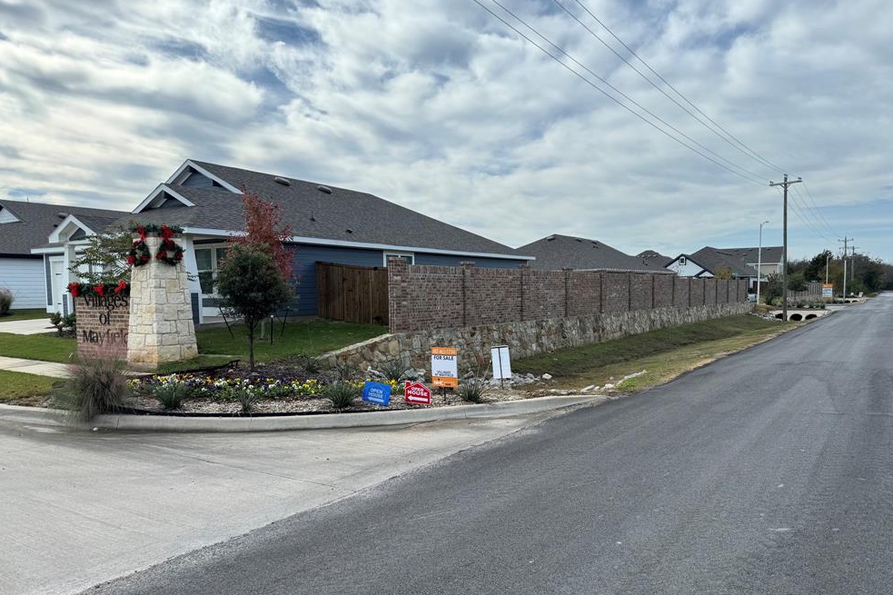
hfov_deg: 69.4
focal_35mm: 26
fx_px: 645
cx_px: 461
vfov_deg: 49.4
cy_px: 332
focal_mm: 6.76
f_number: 1.78
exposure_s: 1/3096
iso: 80
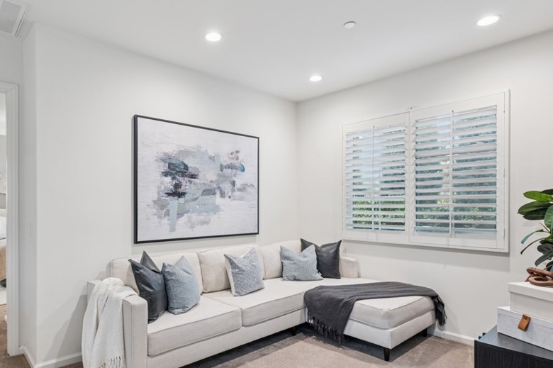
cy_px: 211
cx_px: 214
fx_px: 322
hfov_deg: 80.0
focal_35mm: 21
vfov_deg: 59.2
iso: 400
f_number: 9
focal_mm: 16
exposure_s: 1/5
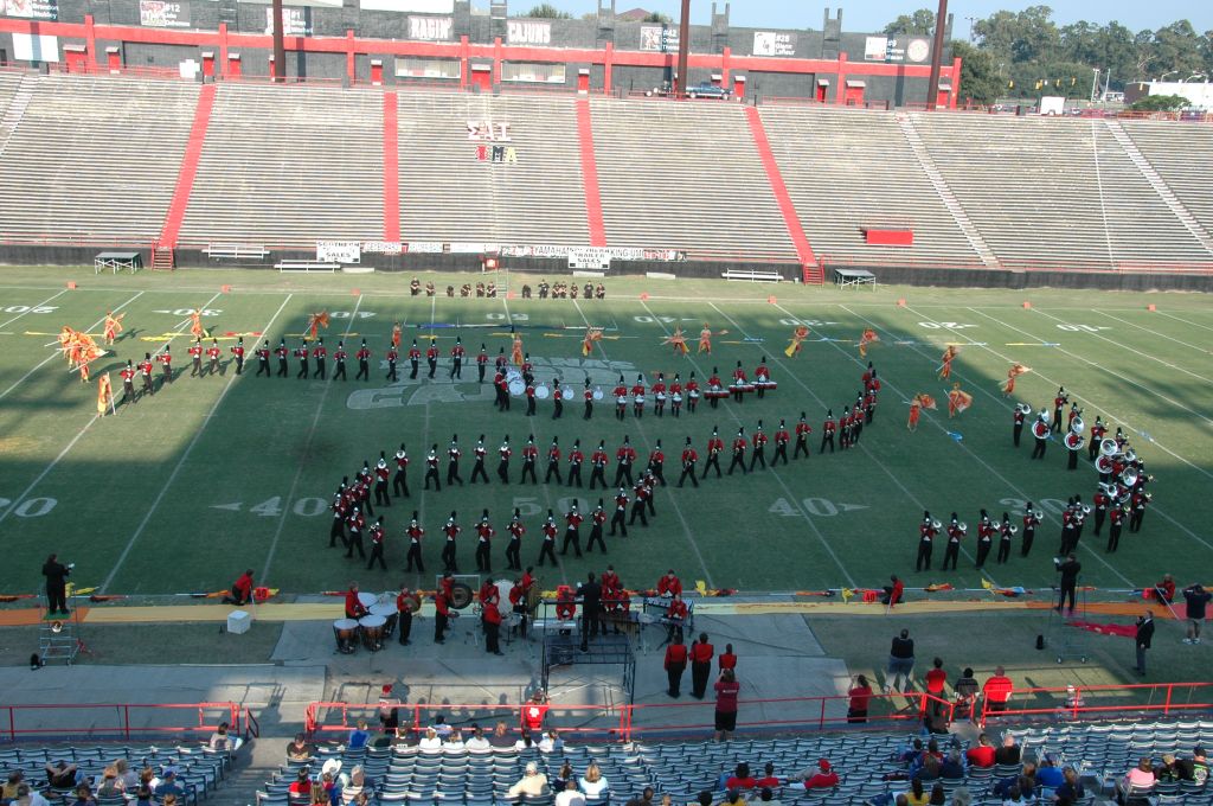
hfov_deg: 49.6
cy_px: 403
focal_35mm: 39
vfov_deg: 34.1
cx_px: 606
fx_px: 1312
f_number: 7.1
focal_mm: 26
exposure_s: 1/200
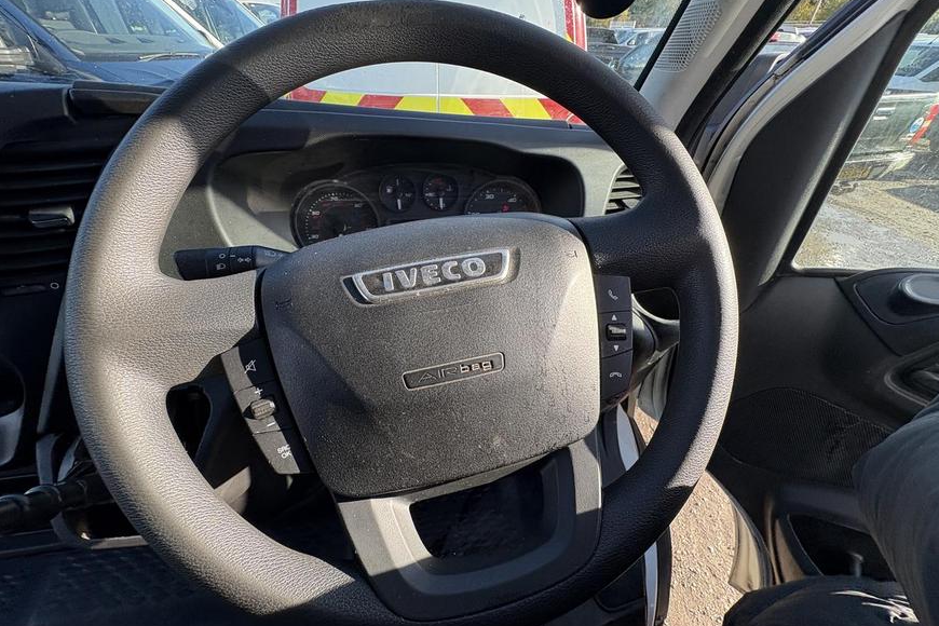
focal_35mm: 15
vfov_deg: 77.3
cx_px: 481
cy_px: 322
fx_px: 391
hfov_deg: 100.4
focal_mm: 2.22
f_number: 2.2
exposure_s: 1/149
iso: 40
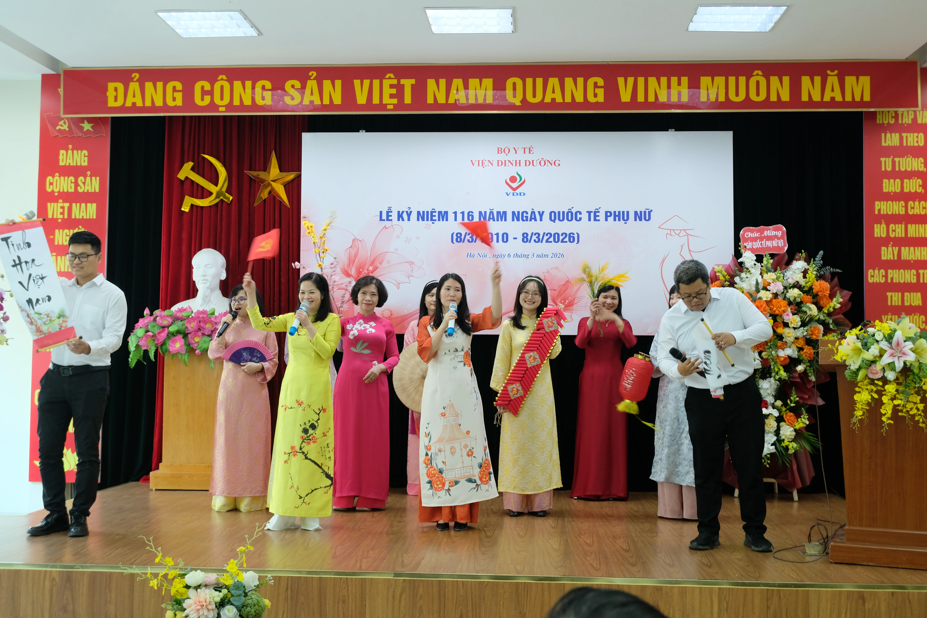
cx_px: 464
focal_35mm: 41
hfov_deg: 47.4
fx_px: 1056
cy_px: 309
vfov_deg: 32.6
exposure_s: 1/34
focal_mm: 27.1
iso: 800
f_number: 4.4
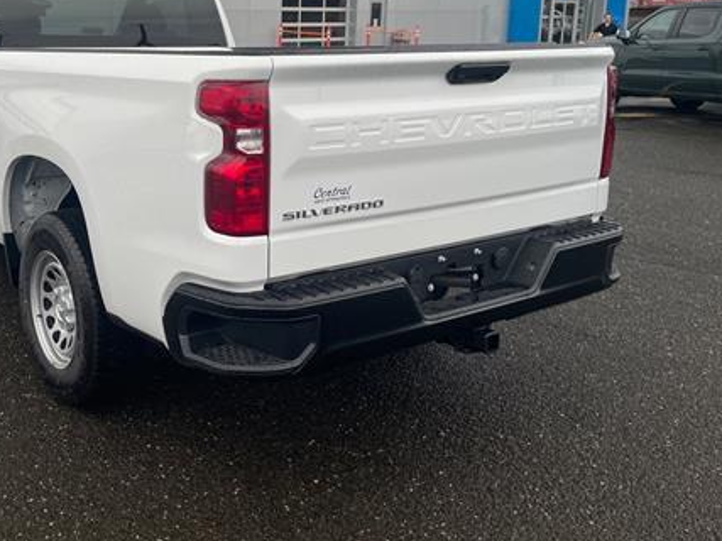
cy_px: 167
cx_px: 222
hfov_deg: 46.8
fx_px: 813
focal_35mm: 39
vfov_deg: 36.3
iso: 32
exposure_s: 1/707
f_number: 1.6
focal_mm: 4.2
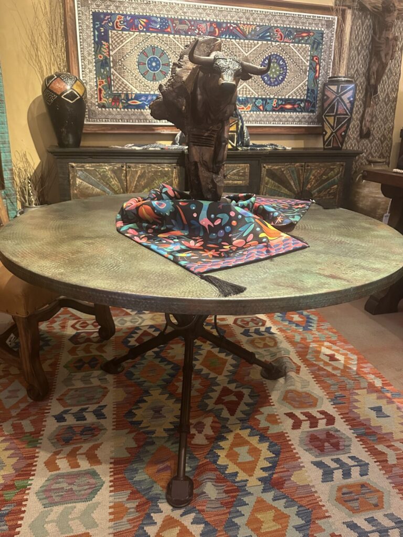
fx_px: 373
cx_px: 202
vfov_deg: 71.6
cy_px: 268
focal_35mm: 24
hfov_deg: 56.8
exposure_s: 1/60
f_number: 1.78
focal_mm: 6.86
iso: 640
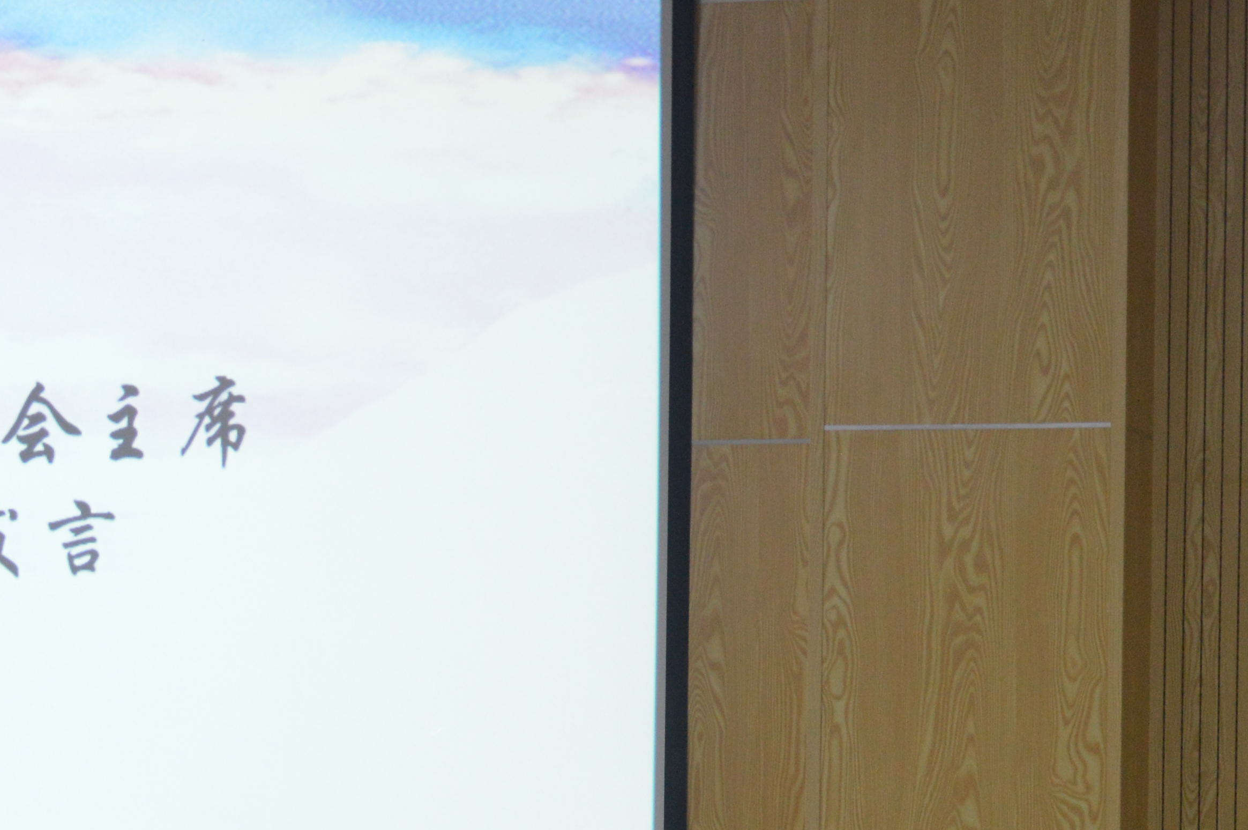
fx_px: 4294
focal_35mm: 124
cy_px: 879
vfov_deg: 10.9
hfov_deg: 16.5
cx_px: 442
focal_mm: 32
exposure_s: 1/30
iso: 800
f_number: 5
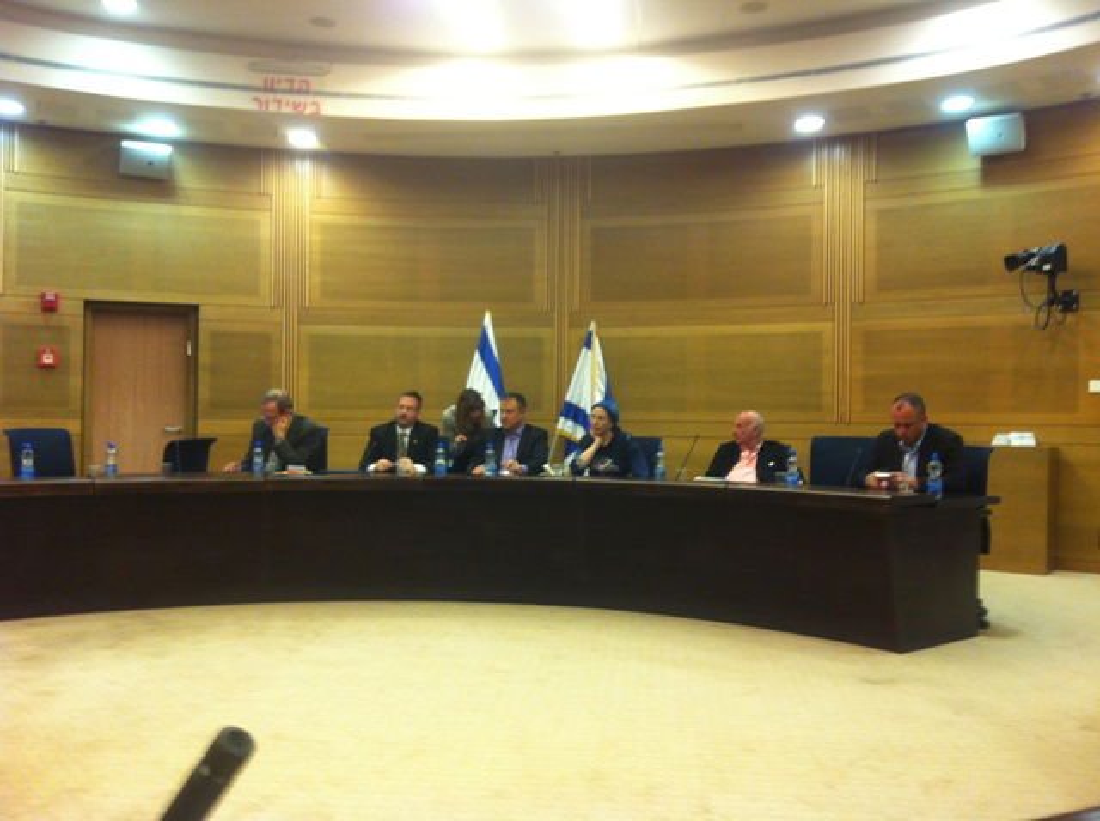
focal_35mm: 35
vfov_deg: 40.6
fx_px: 1111
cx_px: 550
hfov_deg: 52.7
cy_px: 410
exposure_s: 1/15
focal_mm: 3.85
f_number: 2.8
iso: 100
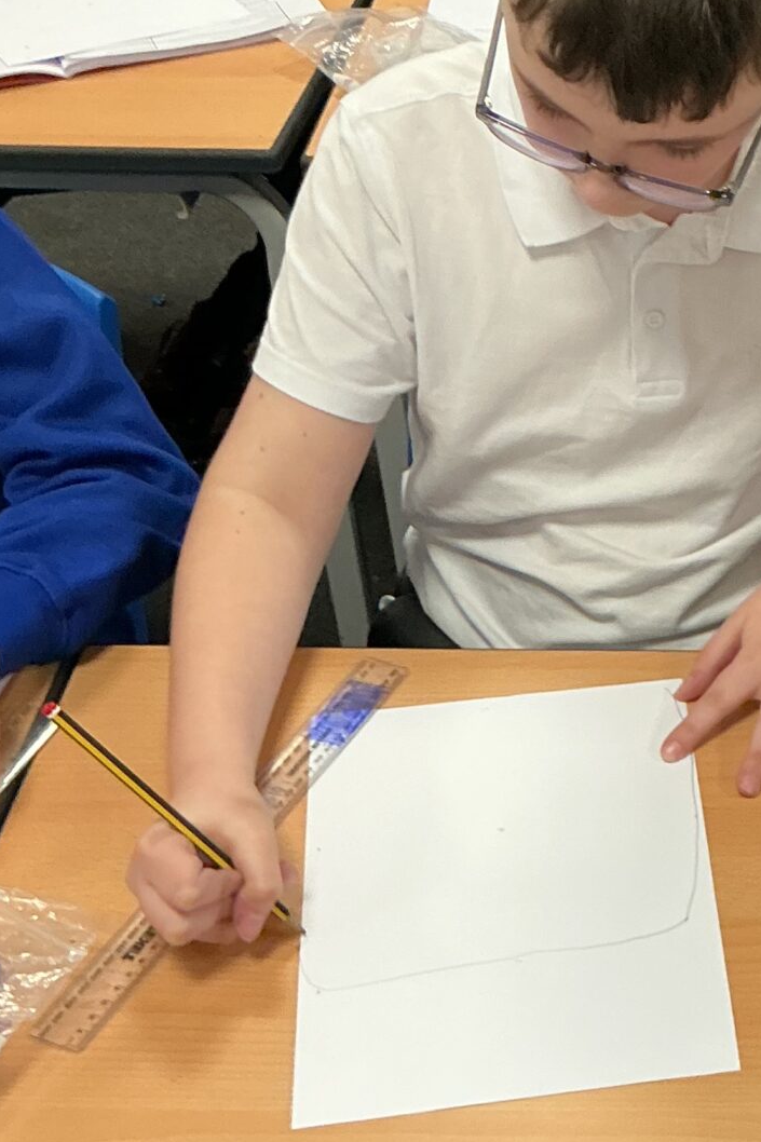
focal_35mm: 73
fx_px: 2315
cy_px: 670
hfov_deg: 17.8
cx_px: 894
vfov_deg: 27.7
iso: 80
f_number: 1.8
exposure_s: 1/60
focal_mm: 3
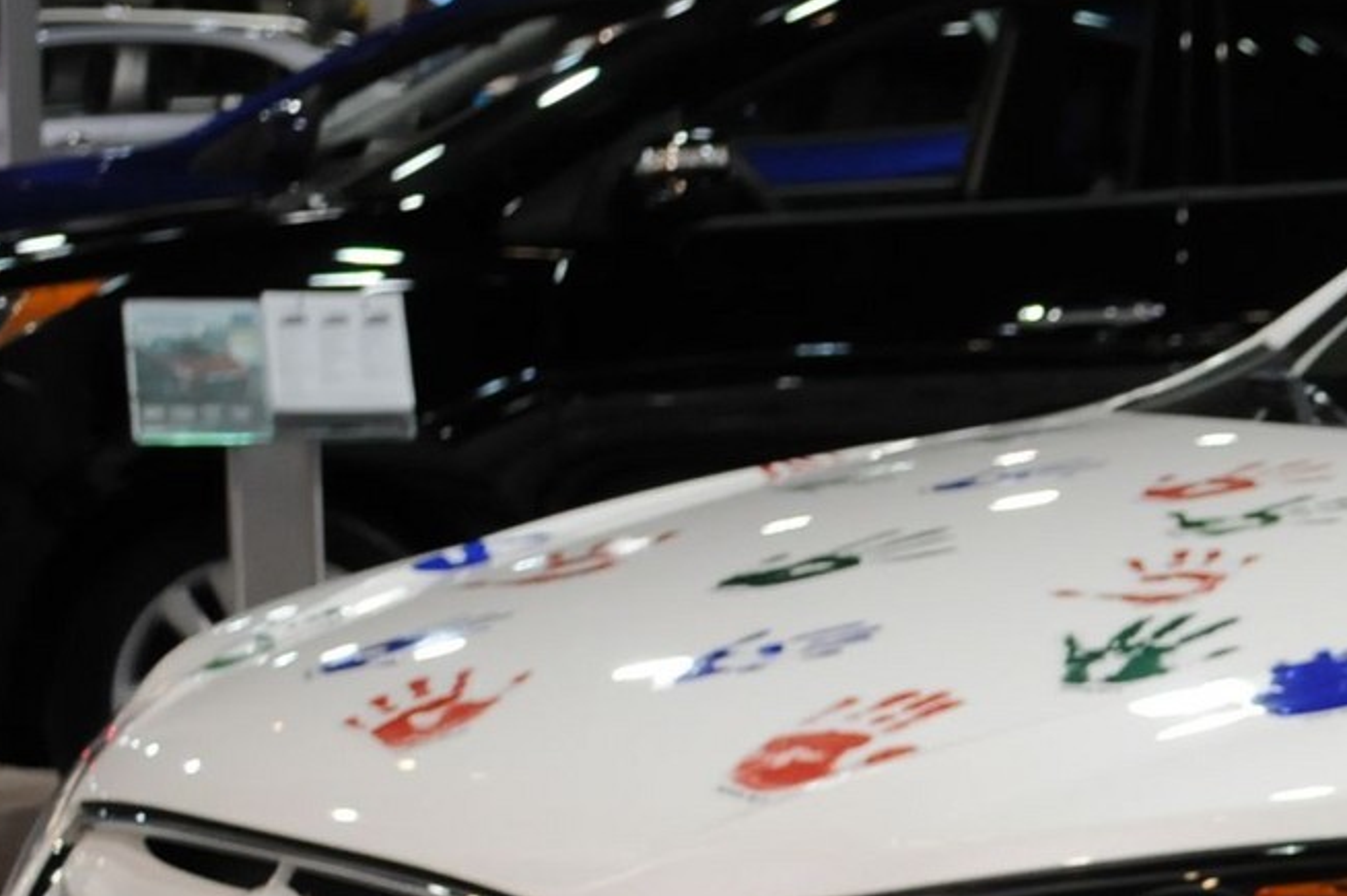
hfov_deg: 12.6
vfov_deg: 9.1
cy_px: 911
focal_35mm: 149
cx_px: 2379
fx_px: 5571
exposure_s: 1/50
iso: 800
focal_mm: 26
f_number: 4.2
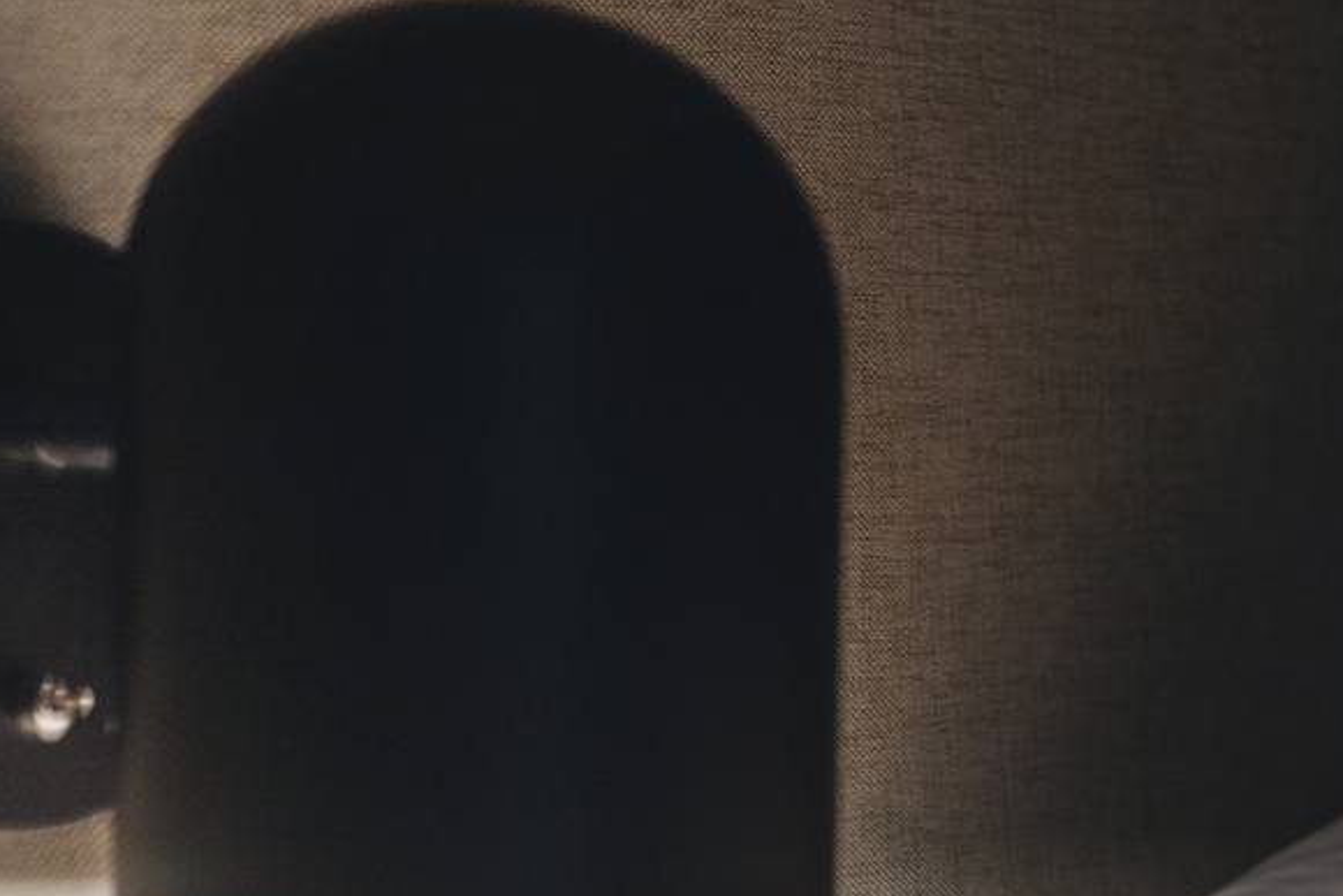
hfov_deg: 14.4
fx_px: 4776
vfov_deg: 10.6
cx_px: 2307
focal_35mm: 128
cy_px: 963
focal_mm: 35
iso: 160
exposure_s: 1/125
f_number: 1.4
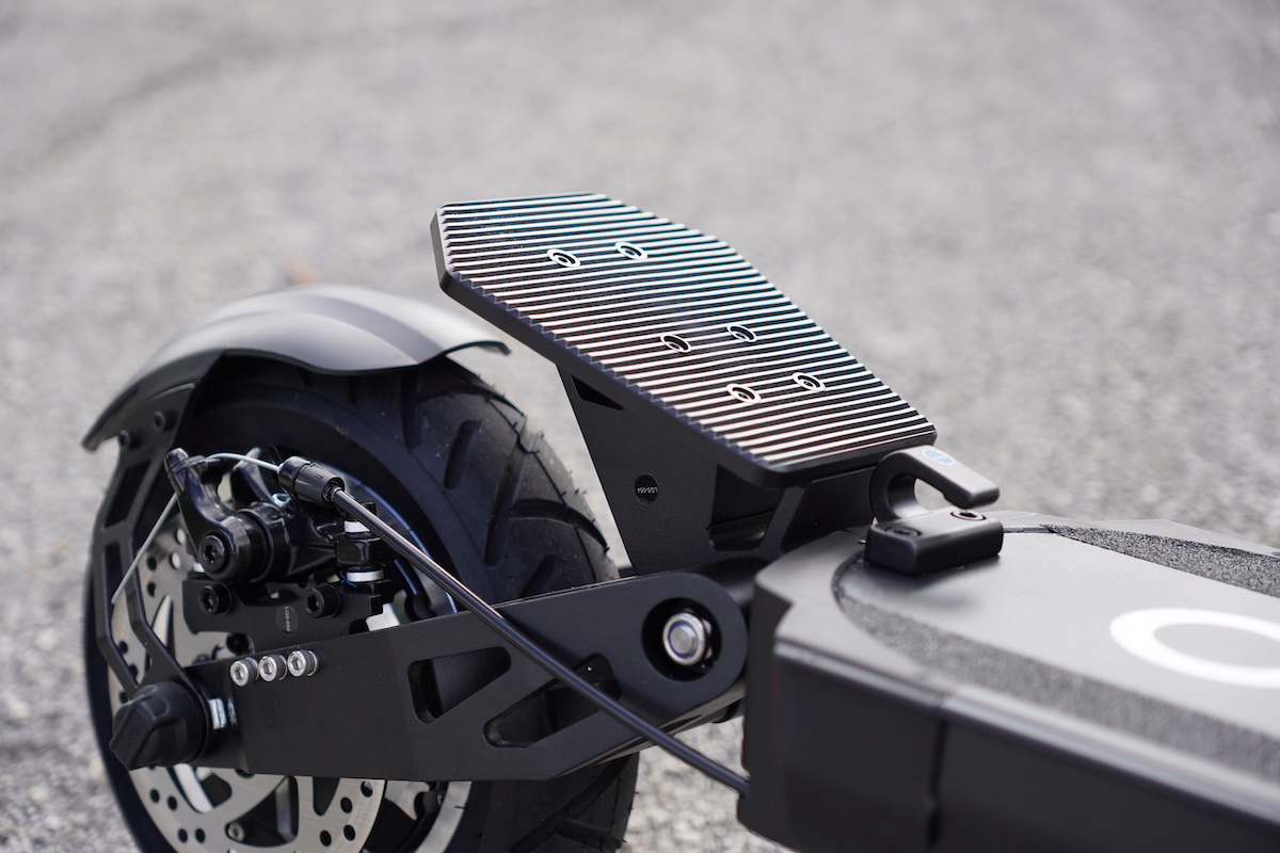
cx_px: 640
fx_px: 2613
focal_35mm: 74
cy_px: 426
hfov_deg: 27.5
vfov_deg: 18.5
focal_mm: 49
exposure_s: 1/400
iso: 100
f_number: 2.8
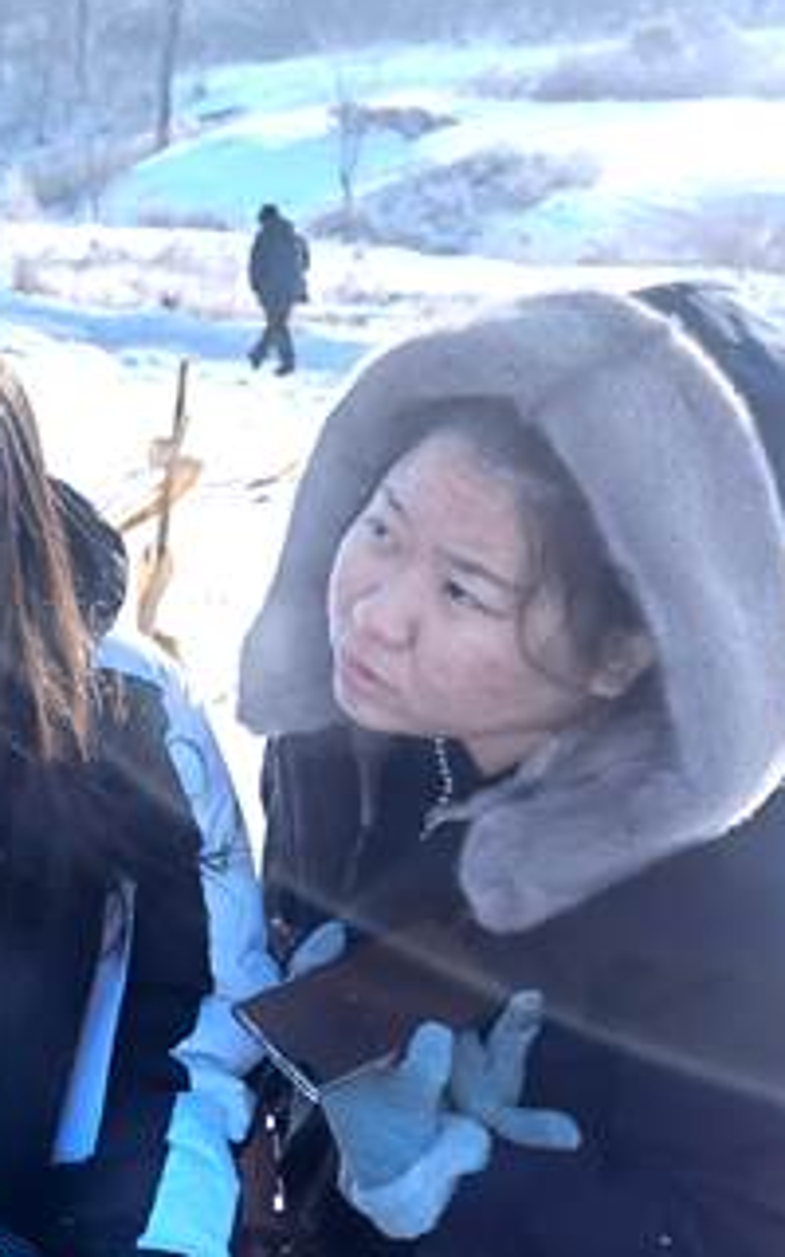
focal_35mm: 76
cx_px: -706
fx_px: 2601
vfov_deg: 26.8
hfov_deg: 14.6
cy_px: 915
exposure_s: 1/1739
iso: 50
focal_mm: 6.67
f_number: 1.9
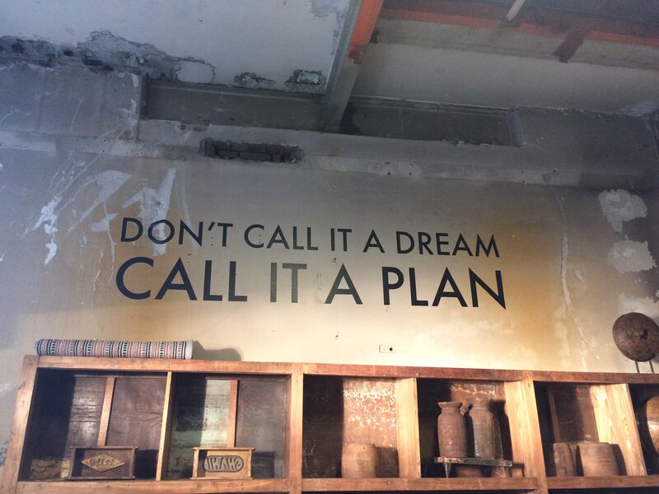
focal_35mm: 29
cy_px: 247
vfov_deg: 48.2
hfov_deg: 61.7
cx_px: 330
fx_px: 552
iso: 200
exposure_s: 1/33
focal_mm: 4.15
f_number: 2.2
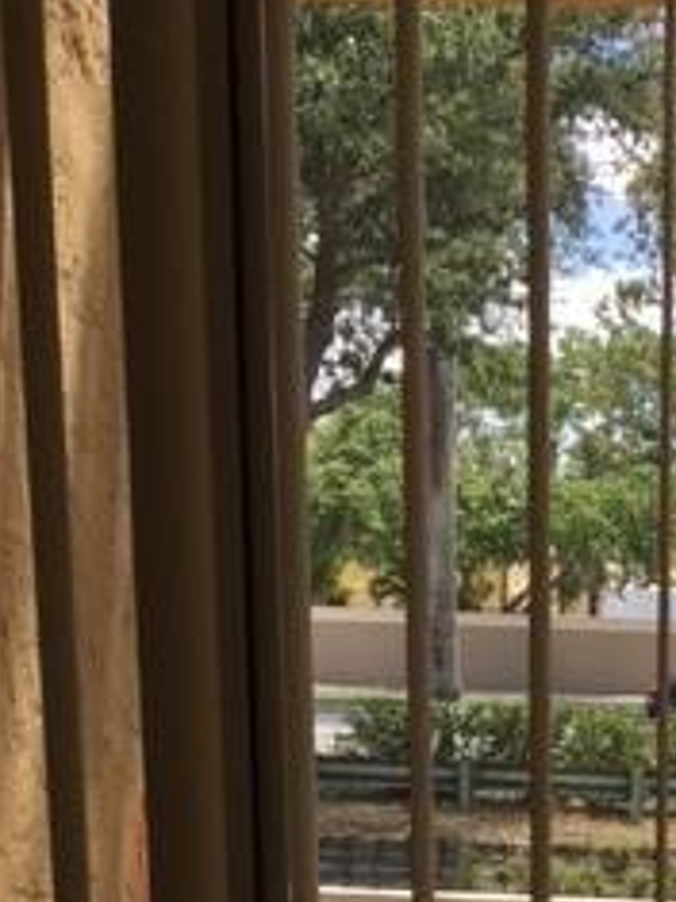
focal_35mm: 79
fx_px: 2059
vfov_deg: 22.5
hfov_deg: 17.8
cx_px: 810
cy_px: 1128
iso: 25
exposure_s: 1/777
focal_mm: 4.15
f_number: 2.2
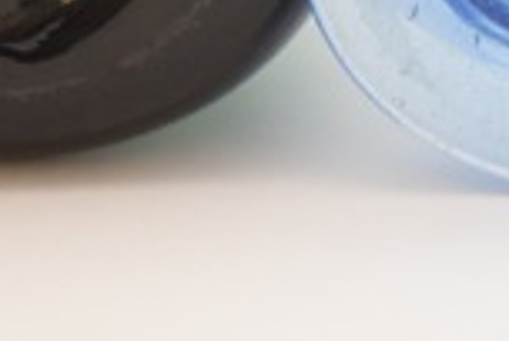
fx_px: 4647
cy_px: -72
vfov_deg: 4.2
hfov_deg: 6.2
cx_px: 596
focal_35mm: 328
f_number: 5.6
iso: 1600
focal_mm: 52
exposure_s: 1/125
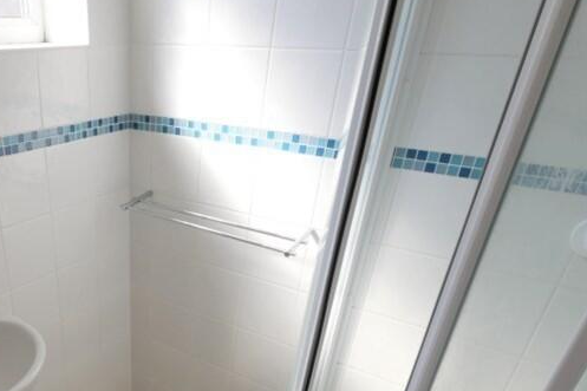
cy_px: 363
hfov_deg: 58.2
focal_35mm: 30
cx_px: 135
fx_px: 489
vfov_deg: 39.9
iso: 200
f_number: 5
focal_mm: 7
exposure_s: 1/200
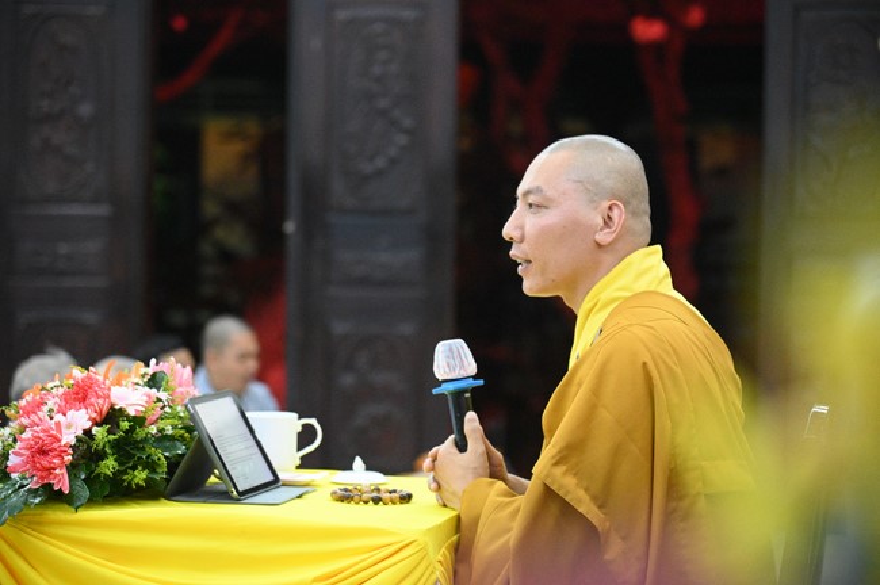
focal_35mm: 120
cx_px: 440
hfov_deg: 17.1
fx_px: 2930
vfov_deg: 11.4
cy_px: 292
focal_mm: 120
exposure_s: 1/160
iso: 12800
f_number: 4
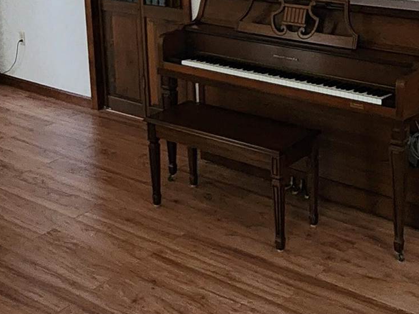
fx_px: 654
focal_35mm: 54
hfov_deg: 35.3
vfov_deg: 25.1
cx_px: 265
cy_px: -31
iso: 640
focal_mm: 2.2
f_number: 2.2
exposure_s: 1/30
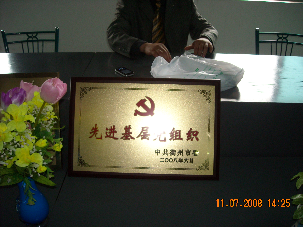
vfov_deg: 40.7
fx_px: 306
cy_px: 114
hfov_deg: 52.6
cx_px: 152
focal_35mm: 35
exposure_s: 1/60
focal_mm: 5.7
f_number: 2.8
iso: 200
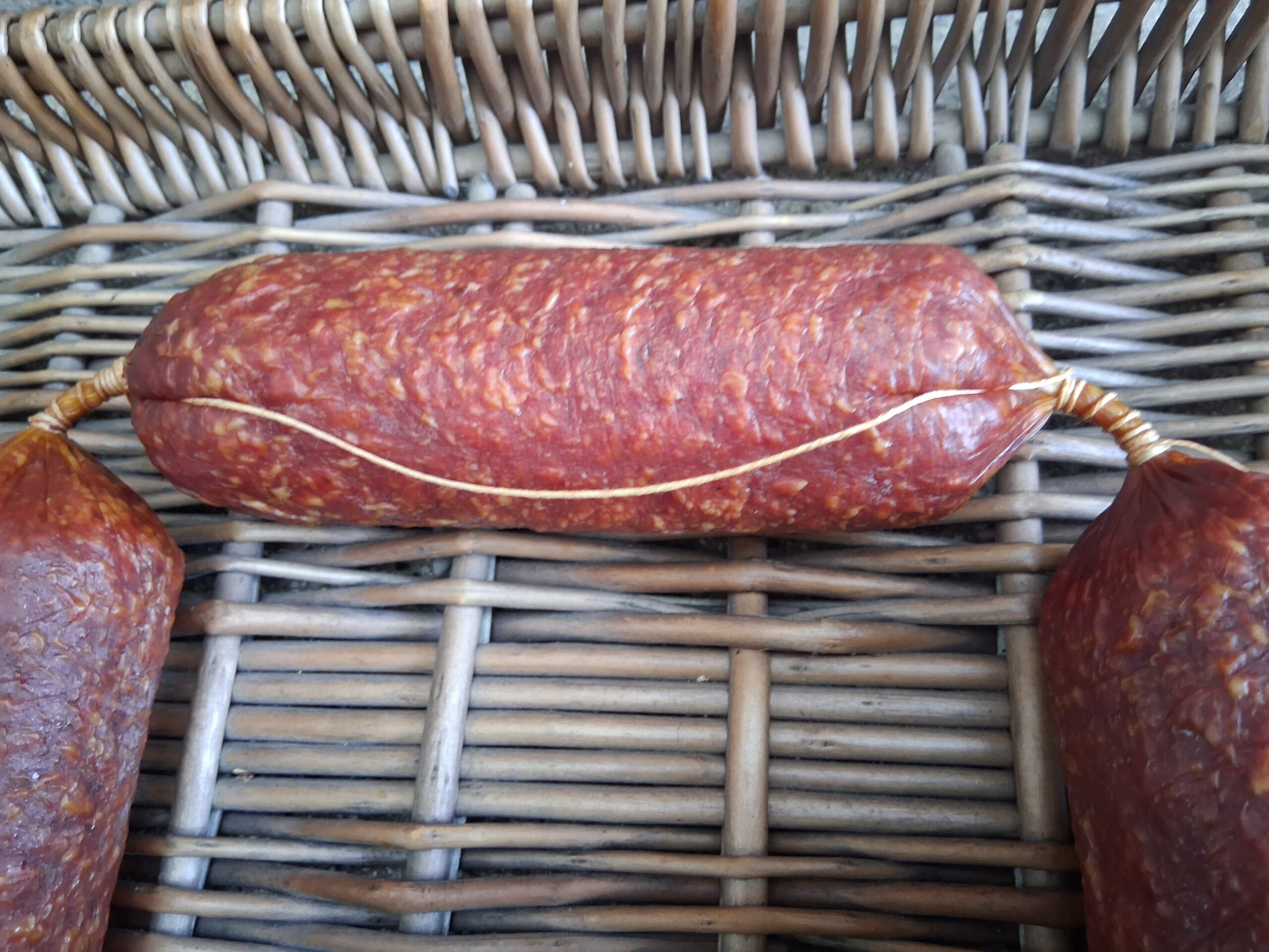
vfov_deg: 53.1
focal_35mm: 26
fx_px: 953
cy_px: 476
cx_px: 634
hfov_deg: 67.3
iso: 500
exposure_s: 1/33
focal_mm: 3.98
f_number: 1.8
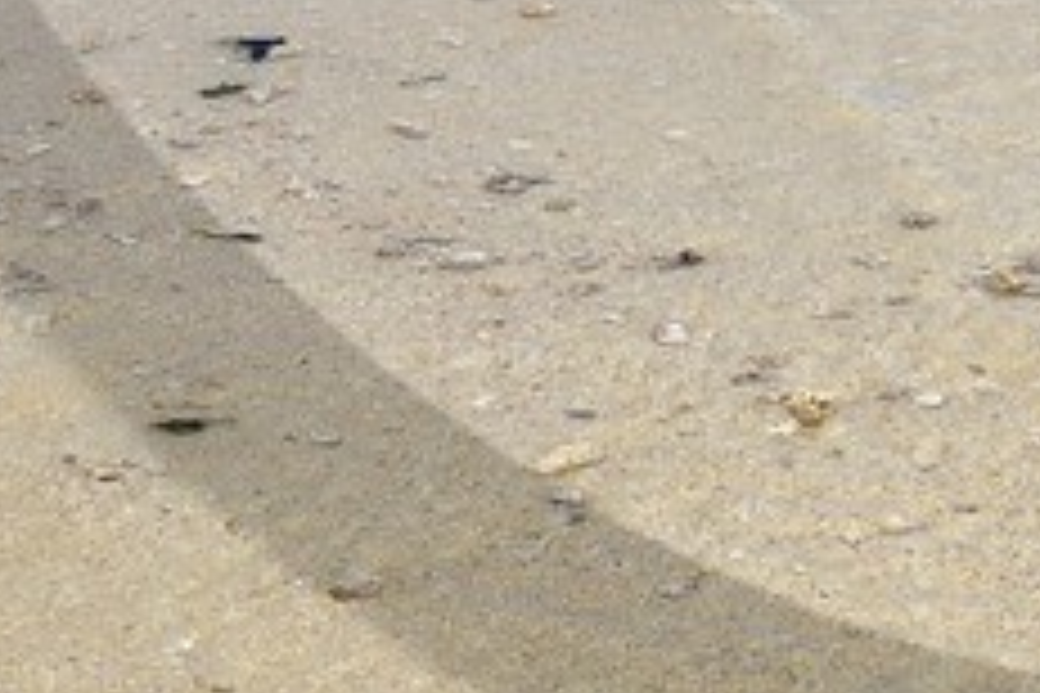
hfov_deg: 10.4
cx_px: 1391
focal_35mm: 194
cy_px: -940
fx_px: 5604
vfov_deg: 6.7
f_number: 14
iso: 200
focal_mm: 28
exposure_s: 1/320
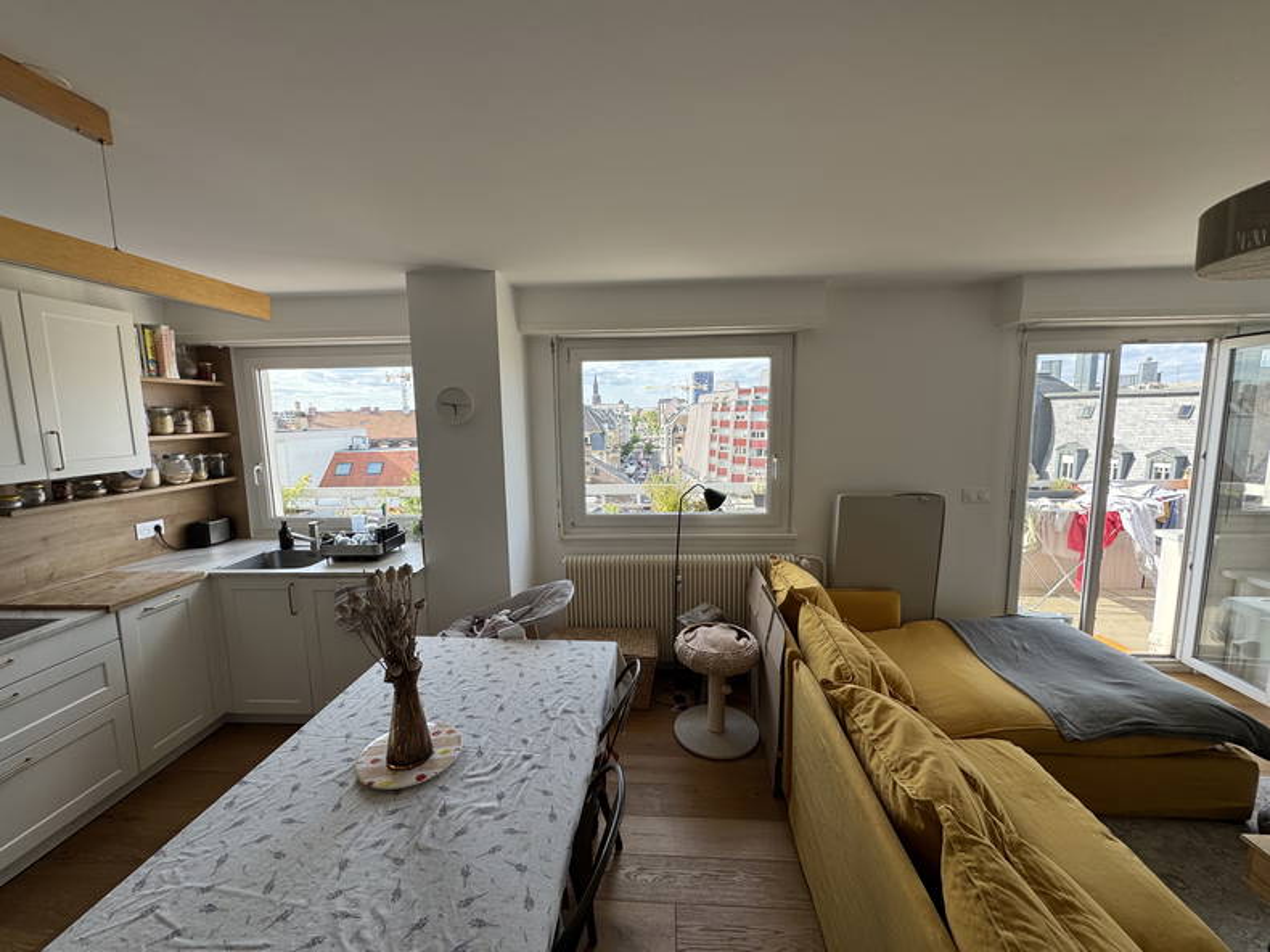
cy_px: 476
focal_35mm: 14
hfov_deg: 102.1
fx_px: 513
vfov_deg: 85.6
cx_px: 635
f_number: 2.2
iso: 40
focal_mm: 2.22
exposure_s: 1/206
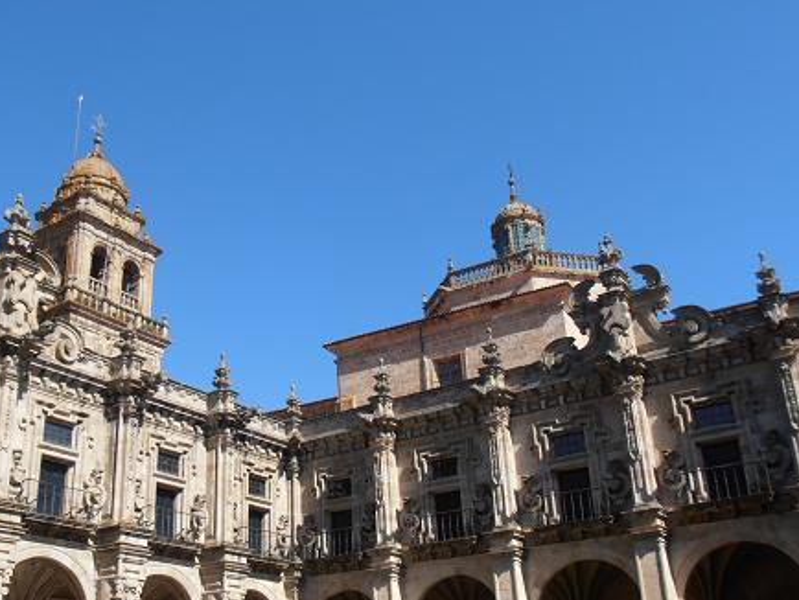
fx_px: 1039
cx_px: 318
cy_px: 346
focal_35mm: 45
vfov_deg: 32.2
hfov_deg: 41.9
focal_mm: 6.61
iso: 80
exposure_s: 1/800
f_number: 3.9
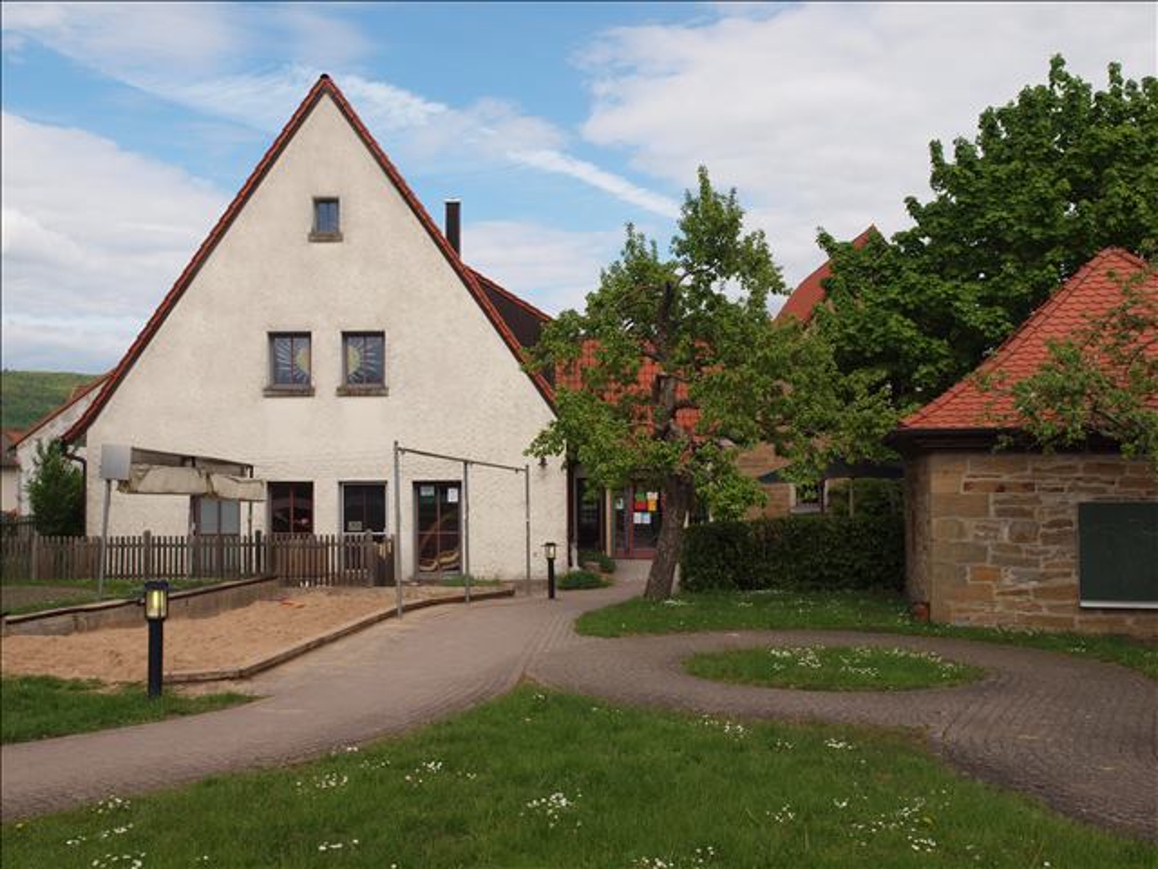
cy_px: 434
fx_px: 1204
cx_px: 579
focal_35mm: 36
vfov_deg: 39.7
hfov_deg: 51.4
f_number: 7.1
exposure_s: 1/500
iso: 200
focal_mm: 18
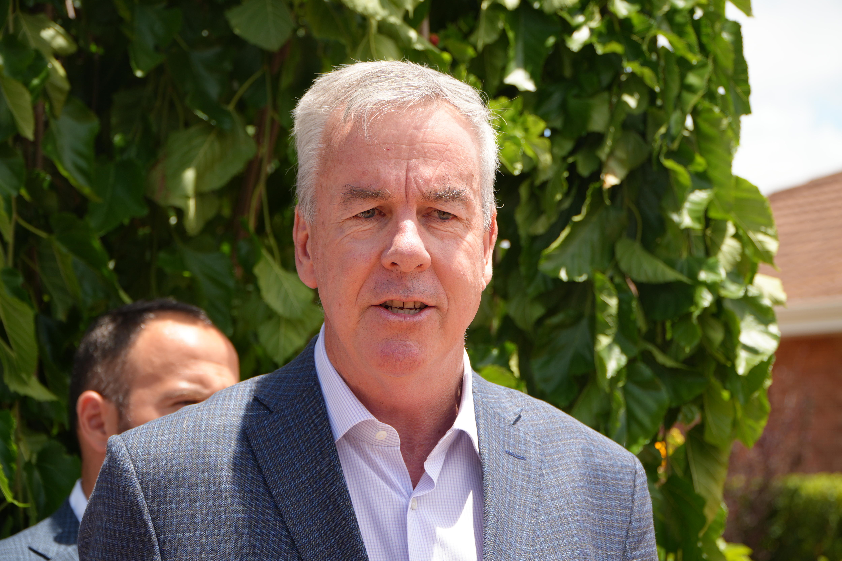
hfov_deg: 23.0
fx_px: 2070
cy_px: 280
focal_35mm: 88
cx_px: 421
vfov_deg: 15.4
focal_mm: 59
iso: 100
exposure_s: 1/400
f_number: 4.5
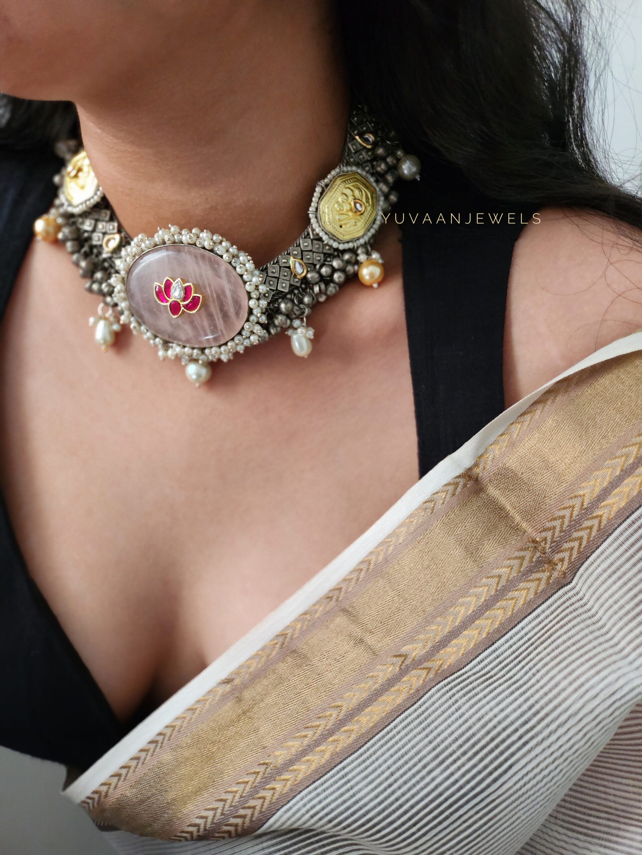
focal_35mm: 24
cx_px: 321
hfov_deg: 56.8
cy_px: 428
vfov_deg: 71.6
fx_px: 593
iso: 640
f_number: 1.8
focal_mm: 5
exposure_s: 1/100
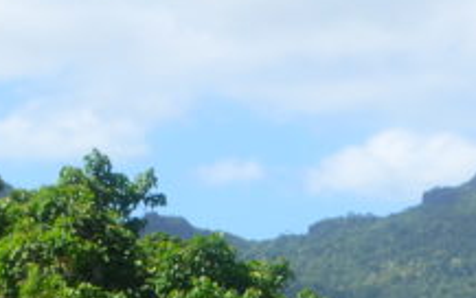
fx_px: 1869
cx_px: 390
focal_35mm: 144
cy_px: 204
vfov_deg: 9.1
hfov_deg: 14.4
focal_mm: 20
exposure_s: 1/250
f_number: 8
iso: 100
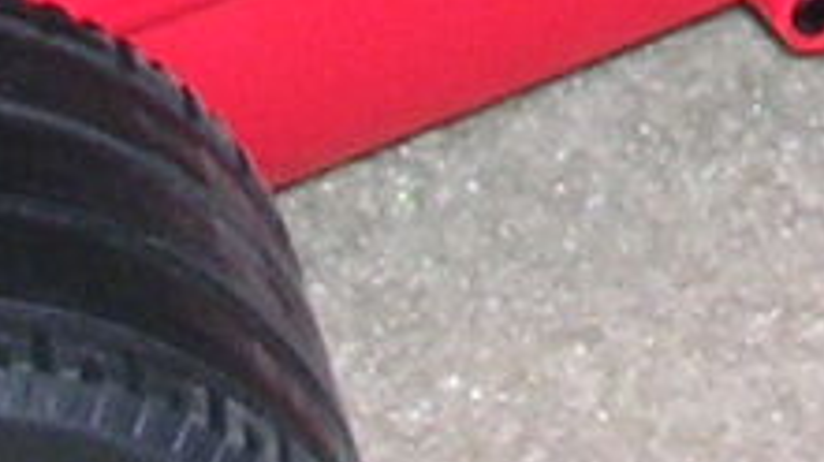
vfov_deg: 3.3
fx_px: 7926
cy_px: -581
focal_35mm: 363
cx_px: 981
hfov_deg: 5.9
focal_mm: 7.1
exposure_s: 1/60.1
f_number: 3
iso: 50
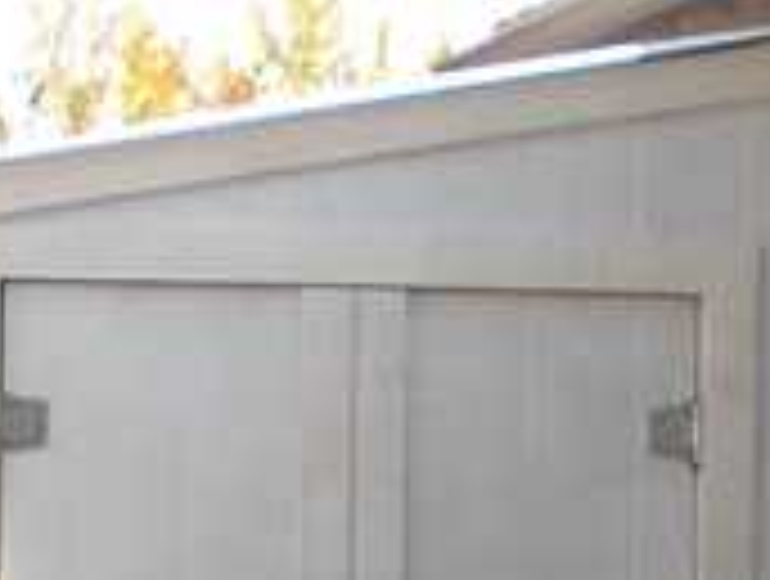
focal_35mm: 280
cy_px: 1093
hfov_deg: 7.0
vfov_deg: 5.2
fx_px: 6241
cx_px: 781
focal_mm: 6.3
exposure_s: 1/197
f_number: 3.5
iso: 64
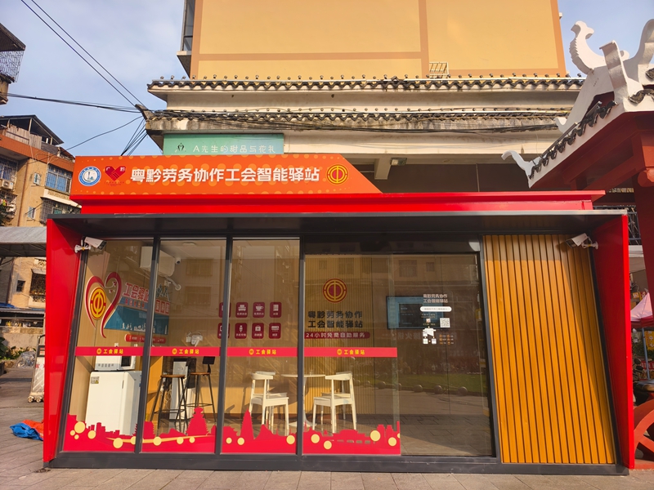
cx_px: 327
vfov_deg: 58.9
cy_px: 245
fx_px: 435
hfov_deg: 73.9
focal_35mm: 23
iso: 72
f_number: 1.57
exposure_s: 1/1692
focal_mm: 5.6
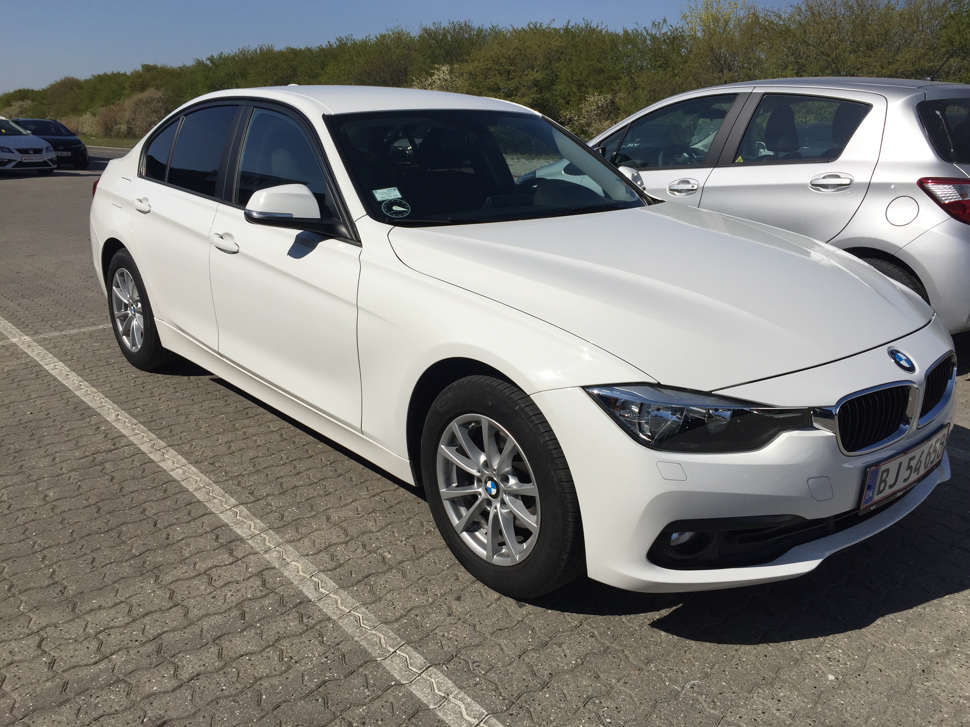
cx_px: 485
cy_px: 364
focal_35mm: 29
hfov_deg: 61.7
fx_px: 813
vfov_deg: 48.2
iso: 32
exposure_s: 1/4950
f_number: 2.2
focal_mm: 4.15
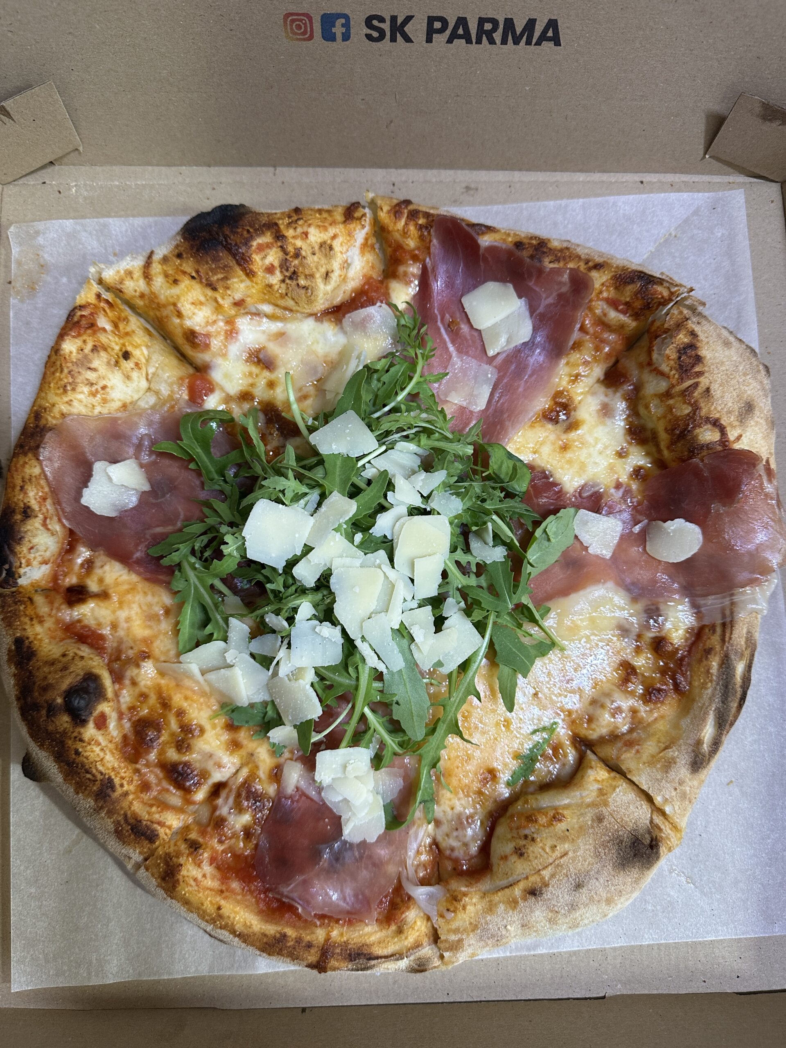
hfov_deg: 56.8
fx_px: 727
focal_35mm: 24
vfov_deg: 71.6
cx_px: 393
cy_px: 524
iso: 200
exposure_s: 1/50
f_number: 1.78
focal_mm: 6.86
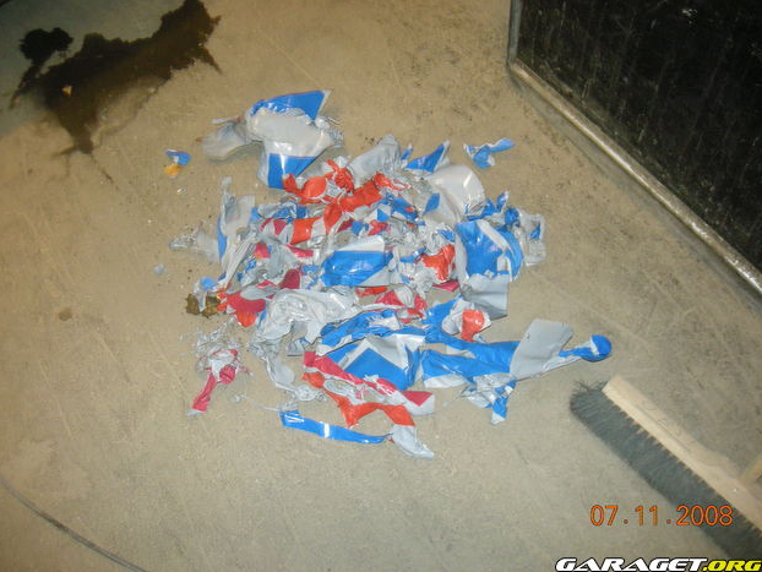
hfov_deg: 51.3
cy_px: 283
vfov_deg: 39.7
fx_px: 793
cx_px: 374
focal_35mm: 36
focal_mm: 5.7
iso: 180
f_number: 2.8
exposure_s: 1/30
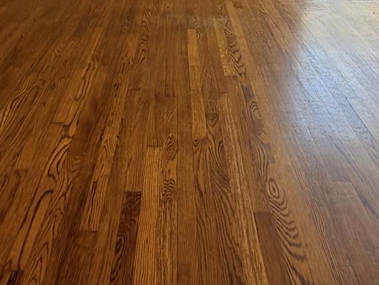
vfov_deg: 33.1
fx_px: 427
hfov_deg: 47.7
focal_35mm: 39
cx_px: 161
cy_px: -13
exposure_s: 1/113
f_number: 2.2
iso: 125
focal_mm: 2.22
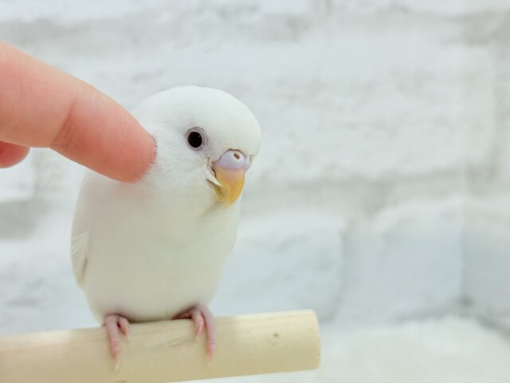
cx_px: 255
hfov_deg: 36.8
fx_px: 766
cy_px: 192
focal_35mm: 52
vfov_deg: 28.0
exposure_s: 1/100
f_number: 1.6
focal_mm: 5.96
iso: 64
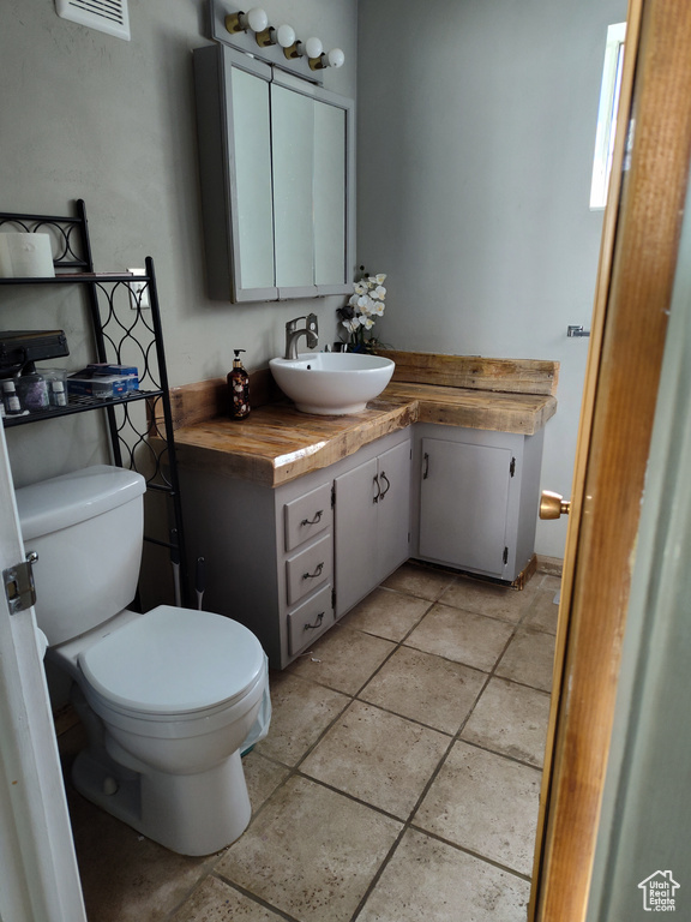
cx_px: 346
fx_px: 612
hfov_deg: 58.9
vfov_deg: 73.9
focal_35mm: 23
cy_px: 461
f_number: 1.8
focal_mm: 5.56
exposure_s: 1/120
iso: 1044
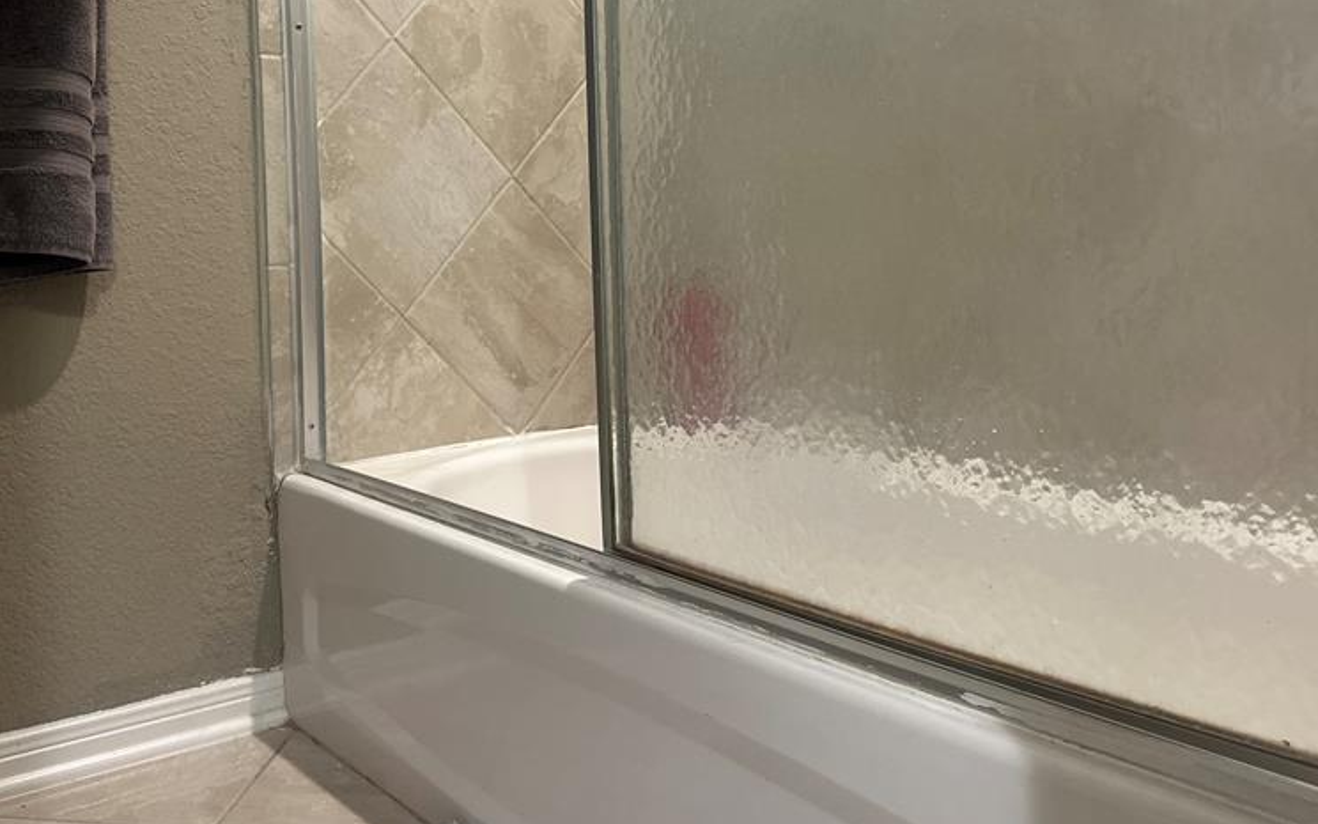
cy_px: 220
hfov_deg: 54.9
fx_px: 1257
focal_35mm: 35
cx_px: 524
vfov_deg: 35.6
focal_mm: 6.86
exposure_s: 1/40
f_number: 1.78
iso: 640
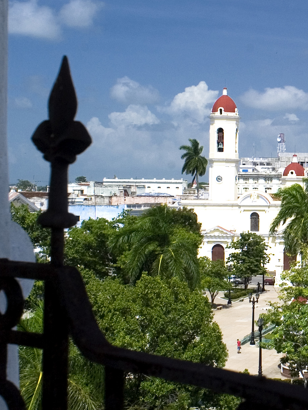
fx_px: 984
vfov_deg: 23.5
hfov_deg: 16.2
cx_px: 470
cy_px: 168
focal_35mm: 83
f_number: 7.1
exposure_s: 1/400
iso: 200
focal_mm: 24
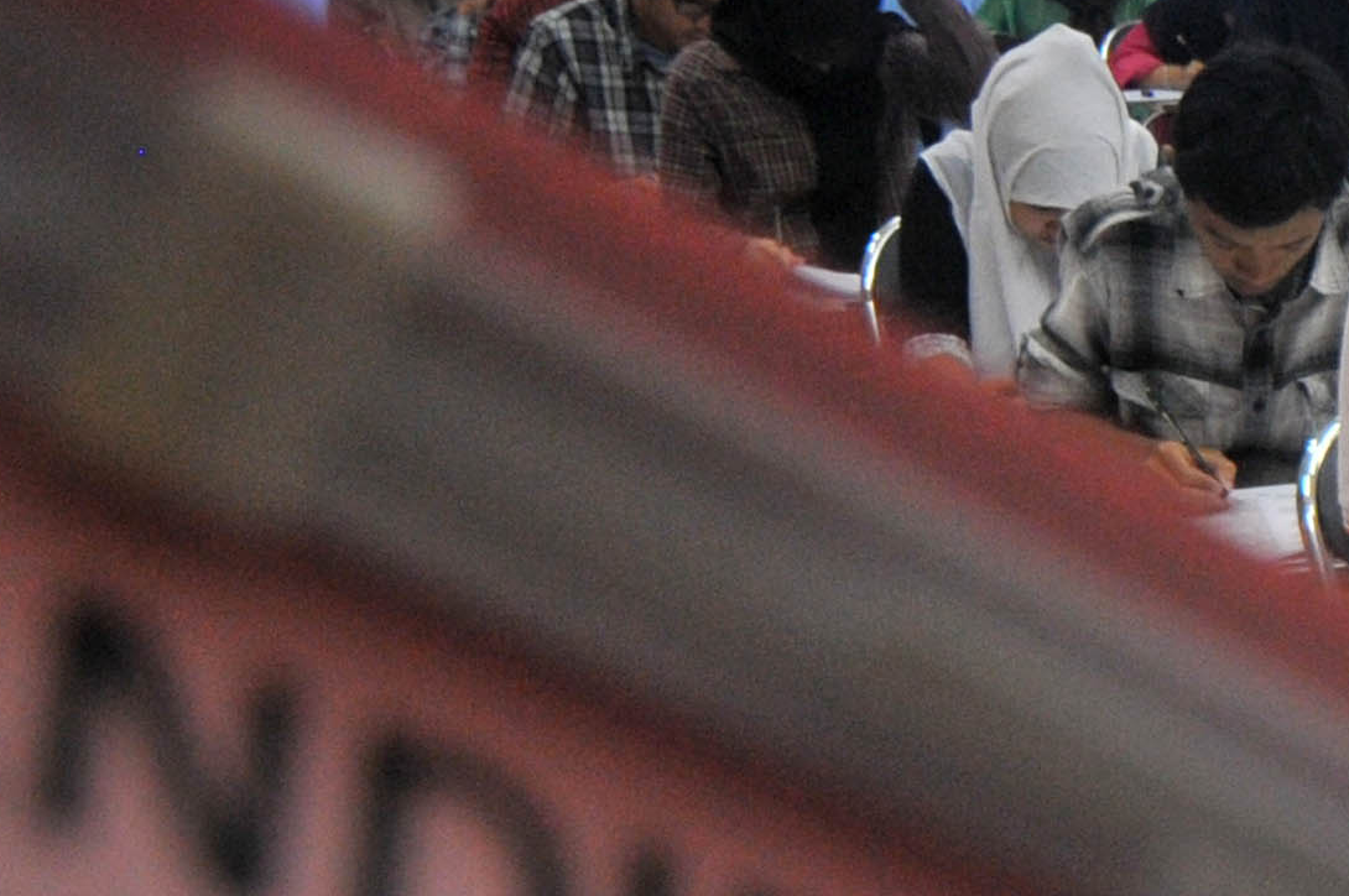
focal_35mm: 118
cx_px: 1952
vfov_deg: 11.1
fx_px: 4416
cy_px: 1411
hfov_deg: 16.1
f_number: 5.6
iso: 640
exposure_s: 1/15
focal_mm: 20
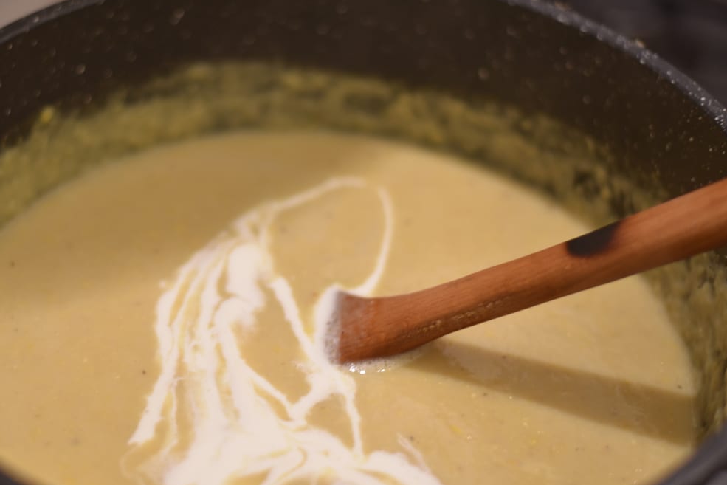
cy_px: 250
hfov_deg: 30.9
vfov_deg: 20.9
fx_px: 1313
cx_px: 295
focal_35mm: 65
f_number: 2
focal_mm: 50
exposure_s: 1/60
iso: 800
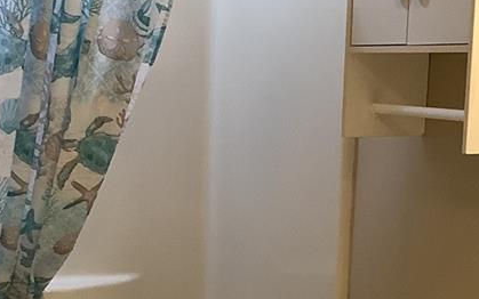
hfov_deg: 21.9
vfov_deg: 13.7
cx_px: 137
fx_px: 1227
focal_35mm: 94
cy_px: 291
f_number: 2.4
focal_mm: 3.3
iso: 125
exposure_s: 1/60
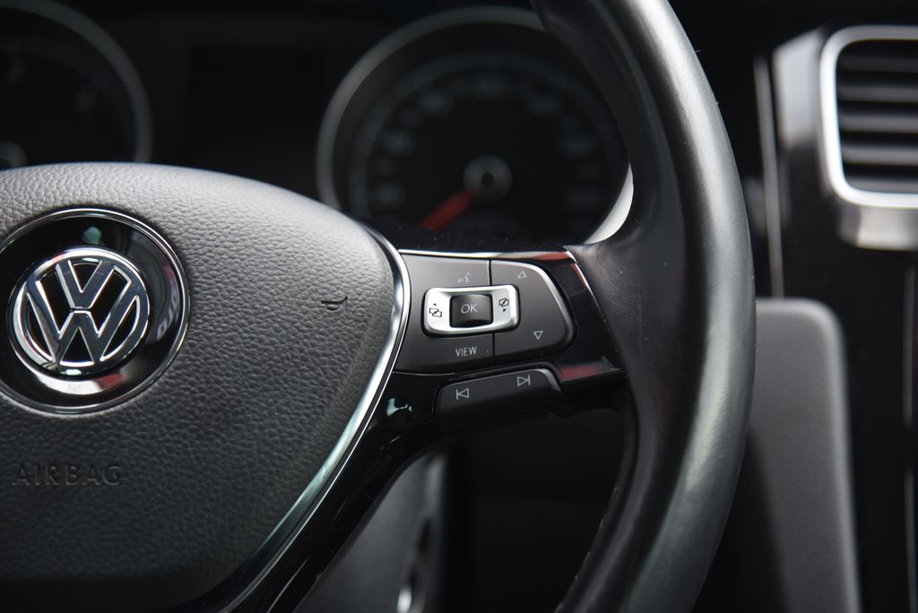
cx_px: 459
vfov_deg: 11.4
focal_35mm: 120
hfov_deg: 17.1
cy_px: 306
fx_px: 3062
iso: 500
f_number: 4
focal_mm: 120
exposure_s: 1/60
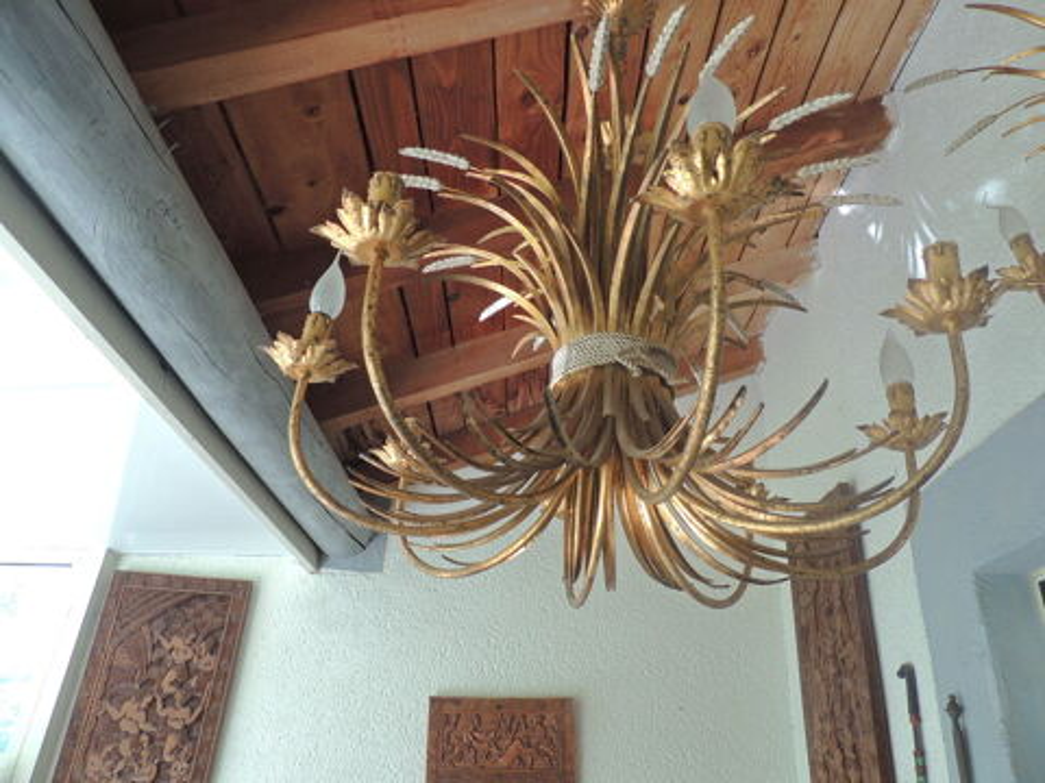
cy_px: 392
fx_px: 725
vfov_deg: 56.8
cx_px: 522
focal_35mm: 24
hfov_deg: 71.6
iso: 100
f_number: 3
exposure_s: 1/50
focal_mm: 4.3
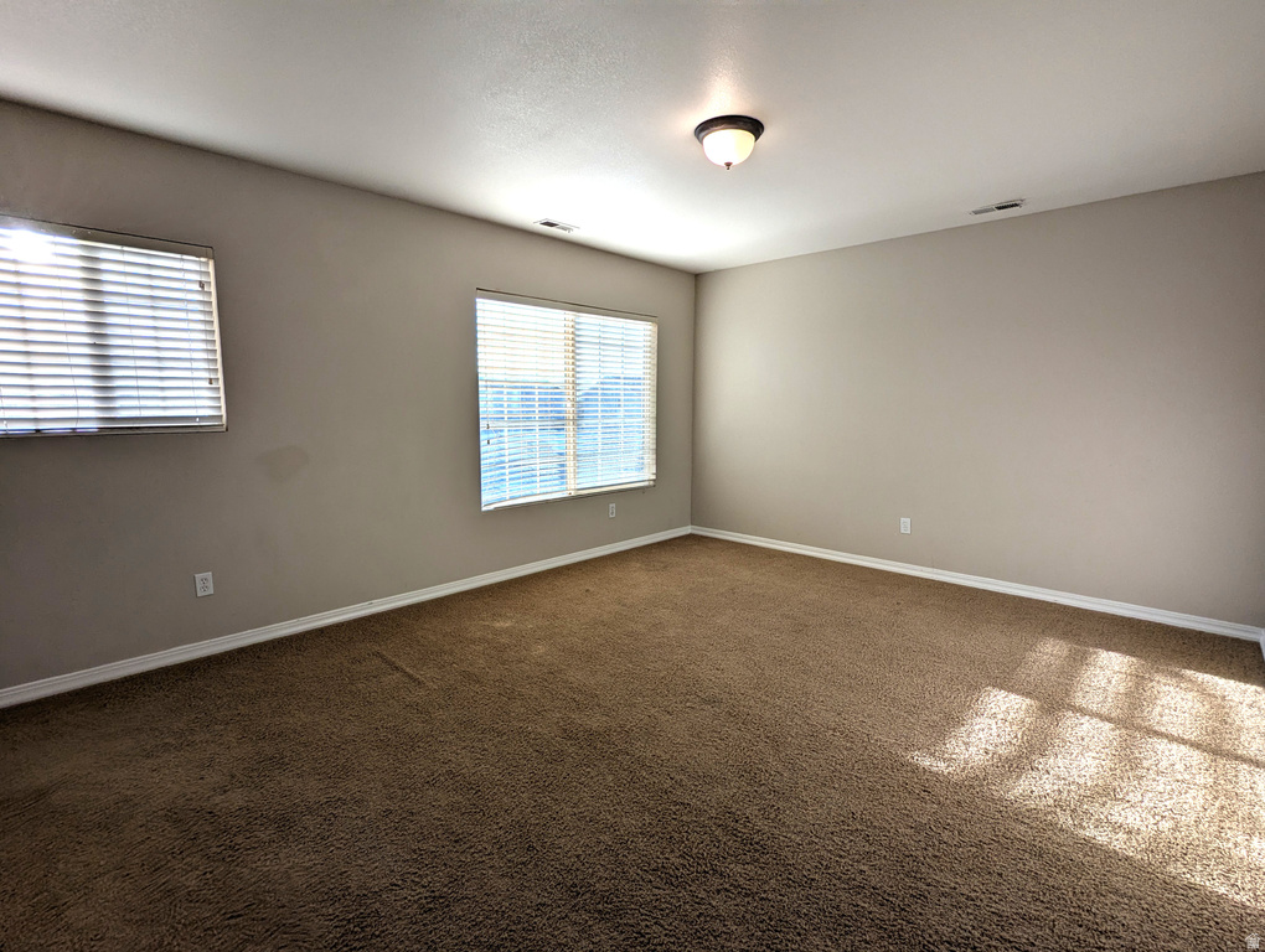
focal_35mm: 16
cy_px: 476
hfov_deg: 94.4
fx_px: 586
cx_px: 632
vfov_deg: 78.2
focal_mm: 2.35
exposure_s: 1/850
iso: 66
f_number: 2.2
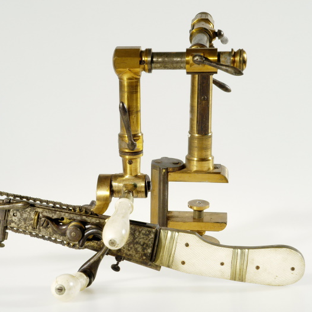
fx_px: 1281
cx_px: 119
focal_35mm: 126
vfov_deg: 13.9
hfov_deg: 13.9
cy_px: 157
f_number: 11
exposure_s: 1/8
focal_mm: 65
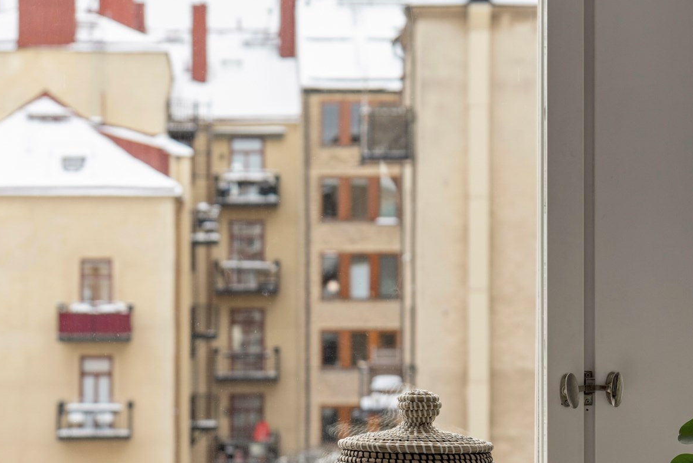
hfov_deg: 17.8
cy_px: 239
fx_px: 2215
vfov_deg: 11.9
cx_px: 333
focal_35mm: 115
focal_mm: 66
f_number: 5
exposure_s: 1/40
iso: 200
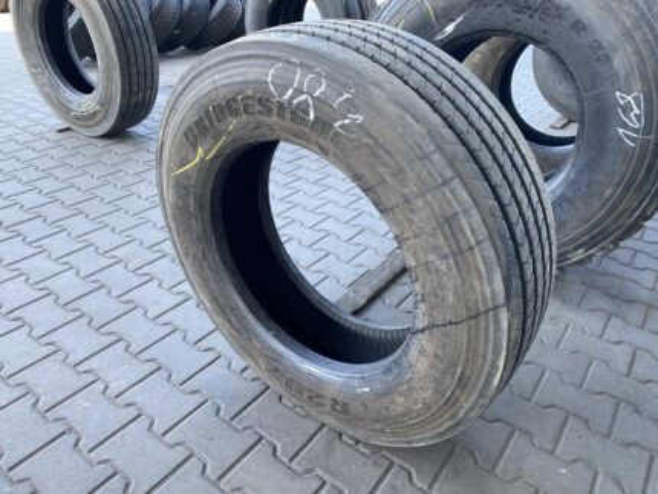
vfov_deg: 53.1
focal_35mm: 26
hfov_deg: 67.3
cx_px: 329
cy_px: 247
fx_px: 494
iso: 80
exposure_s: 1/100
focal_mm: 4.25
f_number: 1.8
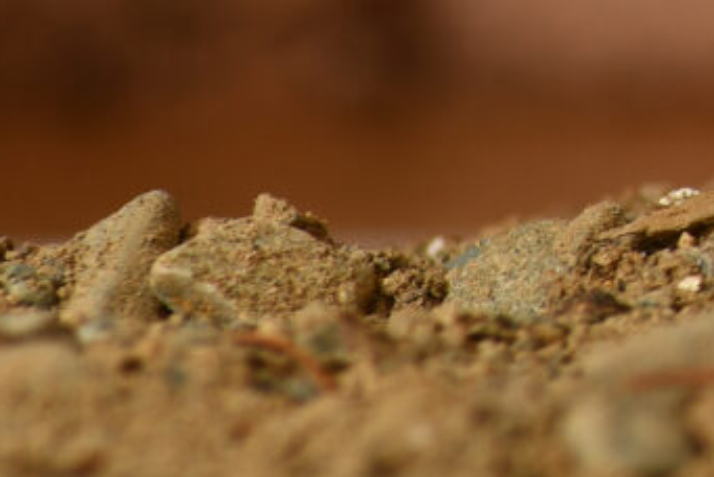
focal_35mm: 750
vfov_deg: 1.8
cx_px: 2251
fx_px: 14887
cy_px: -1160
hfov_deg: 2.7
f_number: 7.1
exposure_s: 1/125
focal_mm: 100
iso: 31
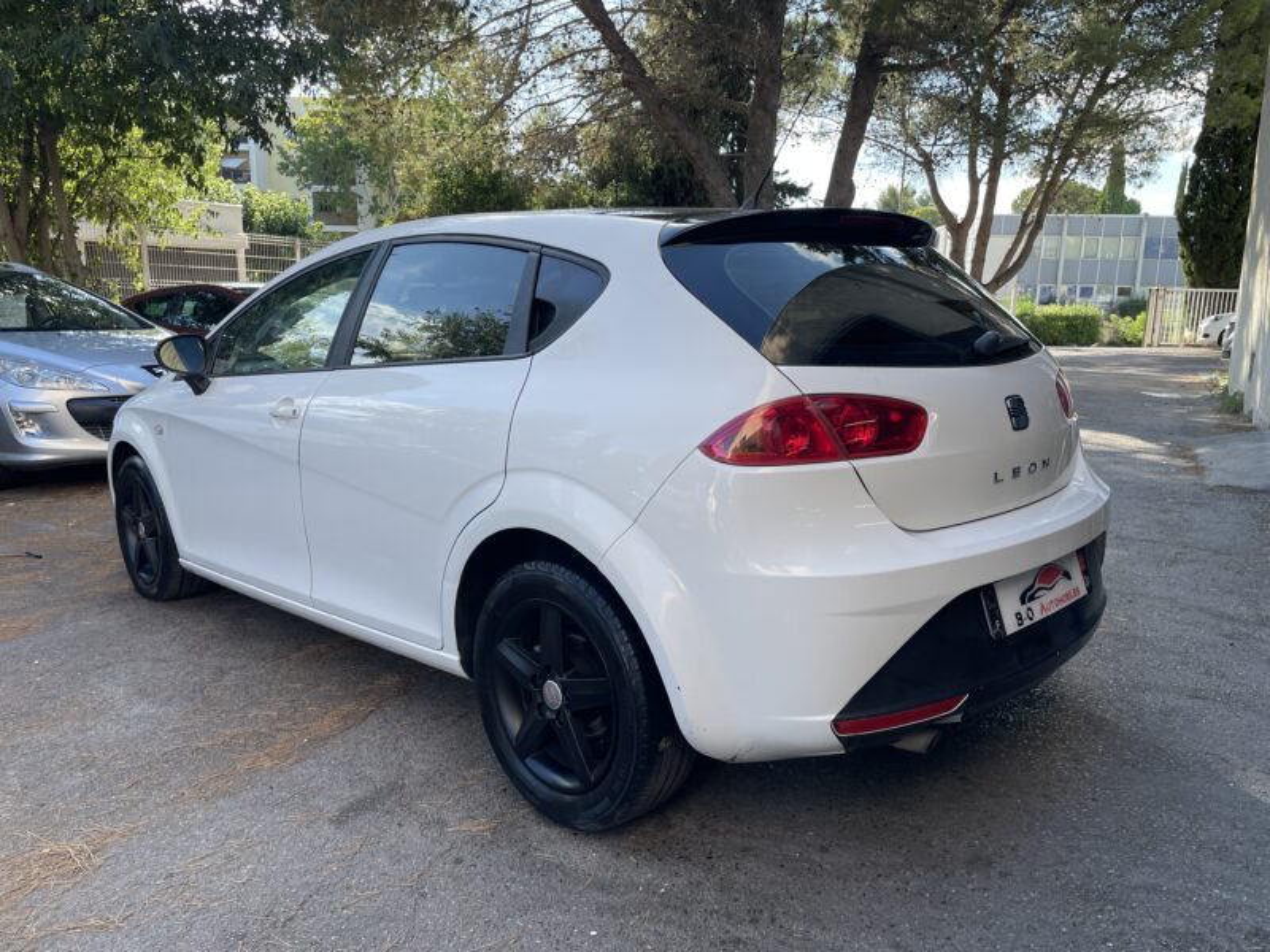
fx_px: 954
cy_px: 476
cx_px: 635
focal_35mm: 26
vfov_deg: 53.1
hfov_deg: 67.3
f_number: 1.6
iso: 32
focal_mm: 4.2
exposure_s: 1/587
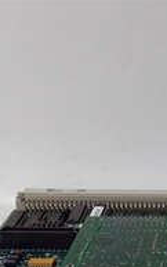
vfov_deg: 21.8
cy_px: 309
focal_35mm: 89
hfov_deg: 14.0
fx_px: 647
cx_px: 226
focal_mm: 3.79
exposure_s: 1/33
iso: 182
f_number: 2
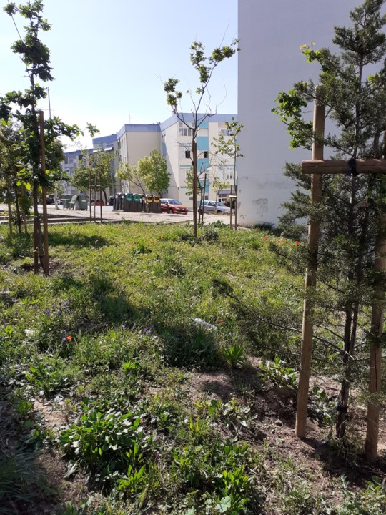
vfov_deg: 65.3
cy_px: 258
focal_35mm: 27
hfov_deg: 51.4
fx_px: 401
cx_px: 193
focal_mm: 3.6
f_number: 1.9
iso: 40
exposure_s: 1/1508
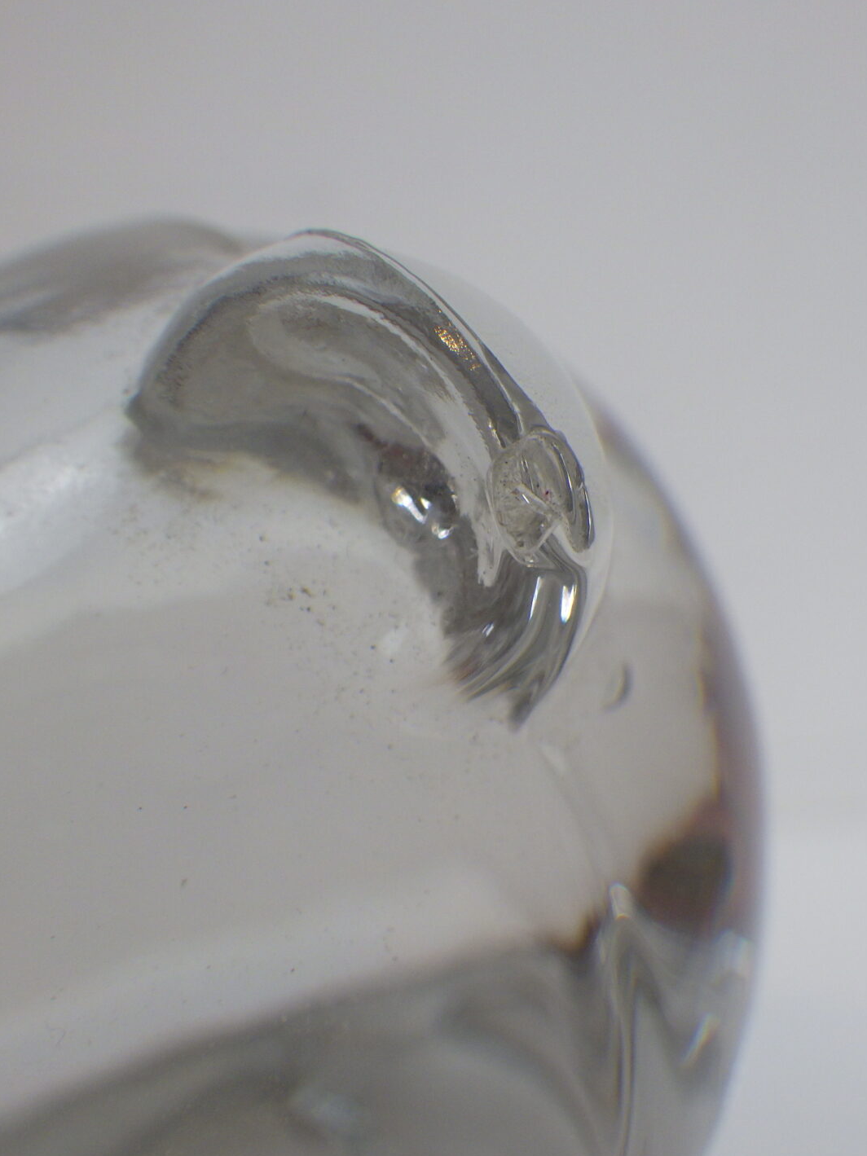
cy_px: 573
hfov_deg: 31.5
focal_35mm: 46
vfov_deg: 41.2
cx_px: 507
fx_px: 1536
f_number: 3.8
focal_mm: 6.1
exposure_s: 1/80
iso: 125
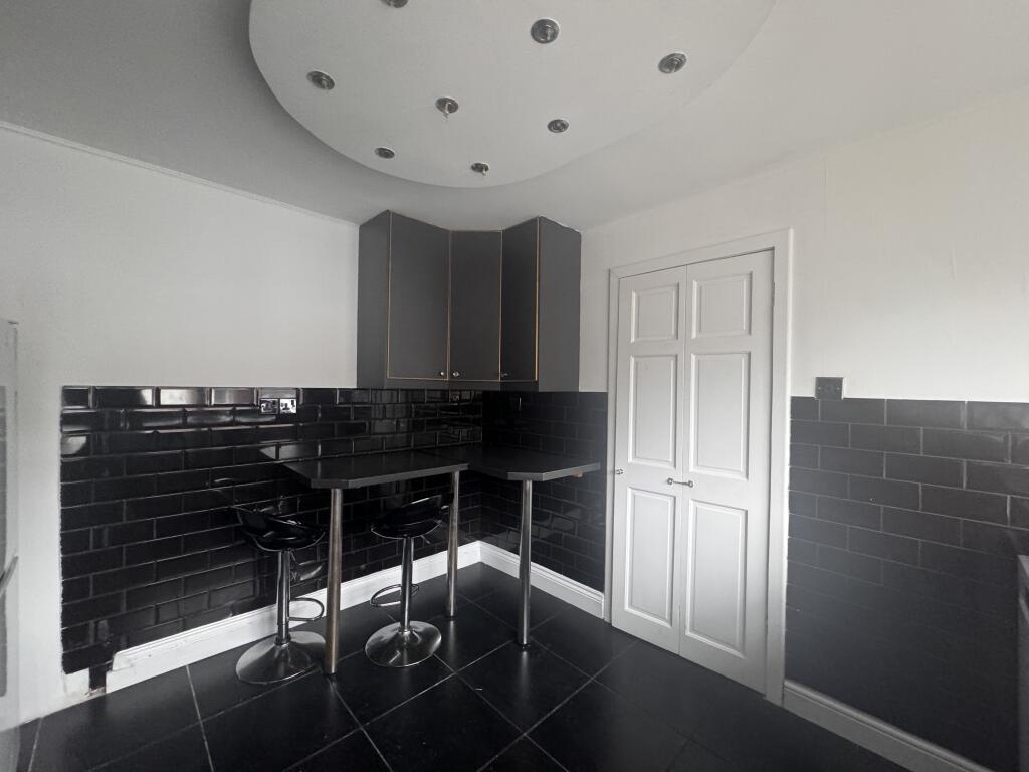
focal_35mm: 14
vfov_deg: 85.7
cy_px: 386
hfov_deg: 102.1
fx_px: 416
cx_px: 514
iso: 500
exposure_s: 1/60
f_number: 2.2
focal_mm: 2.22
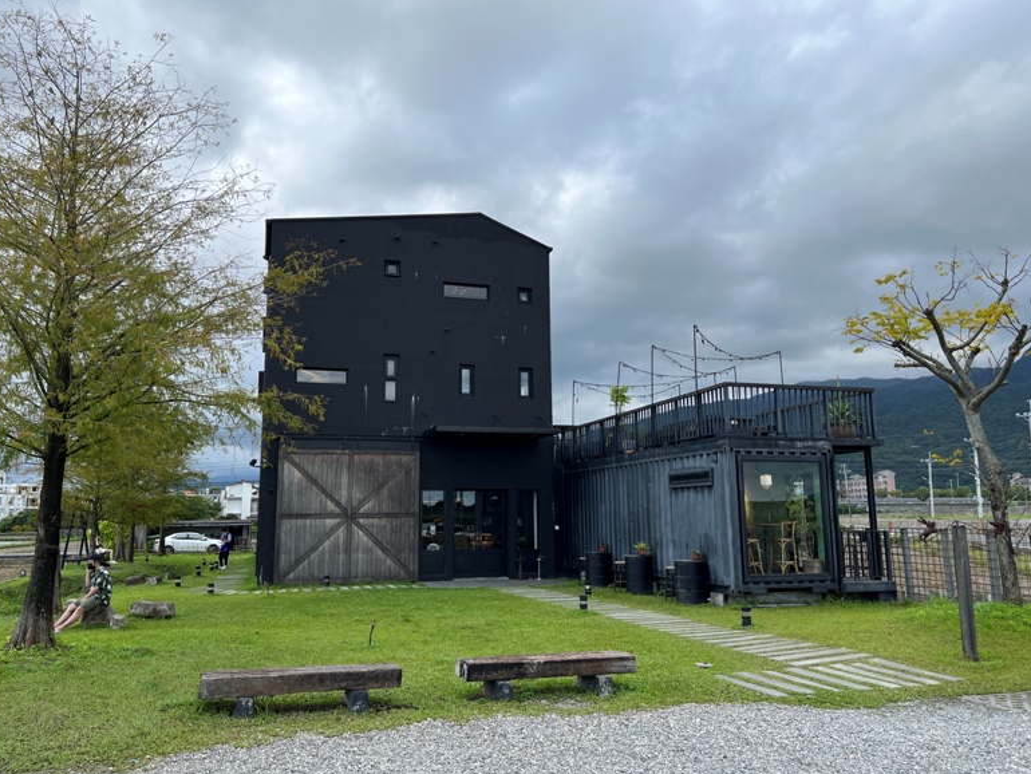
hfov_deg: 65.3
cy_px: 388
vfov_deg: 51.4
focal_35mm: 27
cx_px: 498
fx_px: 804
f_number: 1.5
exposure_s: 1/1224
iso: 50
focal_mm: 5.7
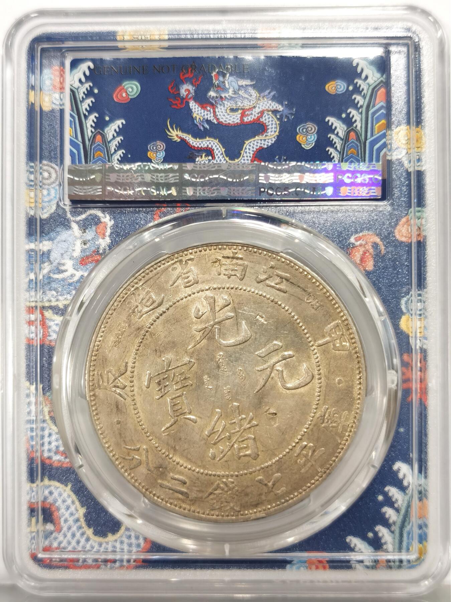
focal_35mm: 54
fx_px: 938
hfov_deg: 27.0
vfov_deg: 35.5
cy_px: 301
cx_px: 226
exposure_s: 1/100
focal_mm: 5.56
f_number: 16
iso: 125
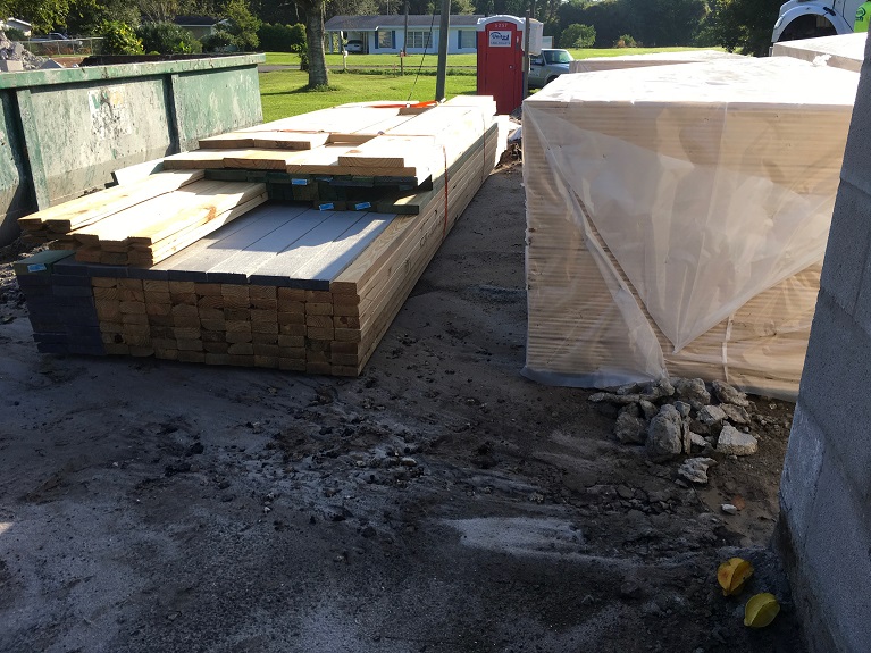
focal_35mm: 29
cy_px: 326
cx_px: 436
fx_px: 730
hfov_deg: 61.7
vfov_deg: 48.2
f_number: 2.2
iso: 25
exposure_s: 1/553
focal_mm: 4.15
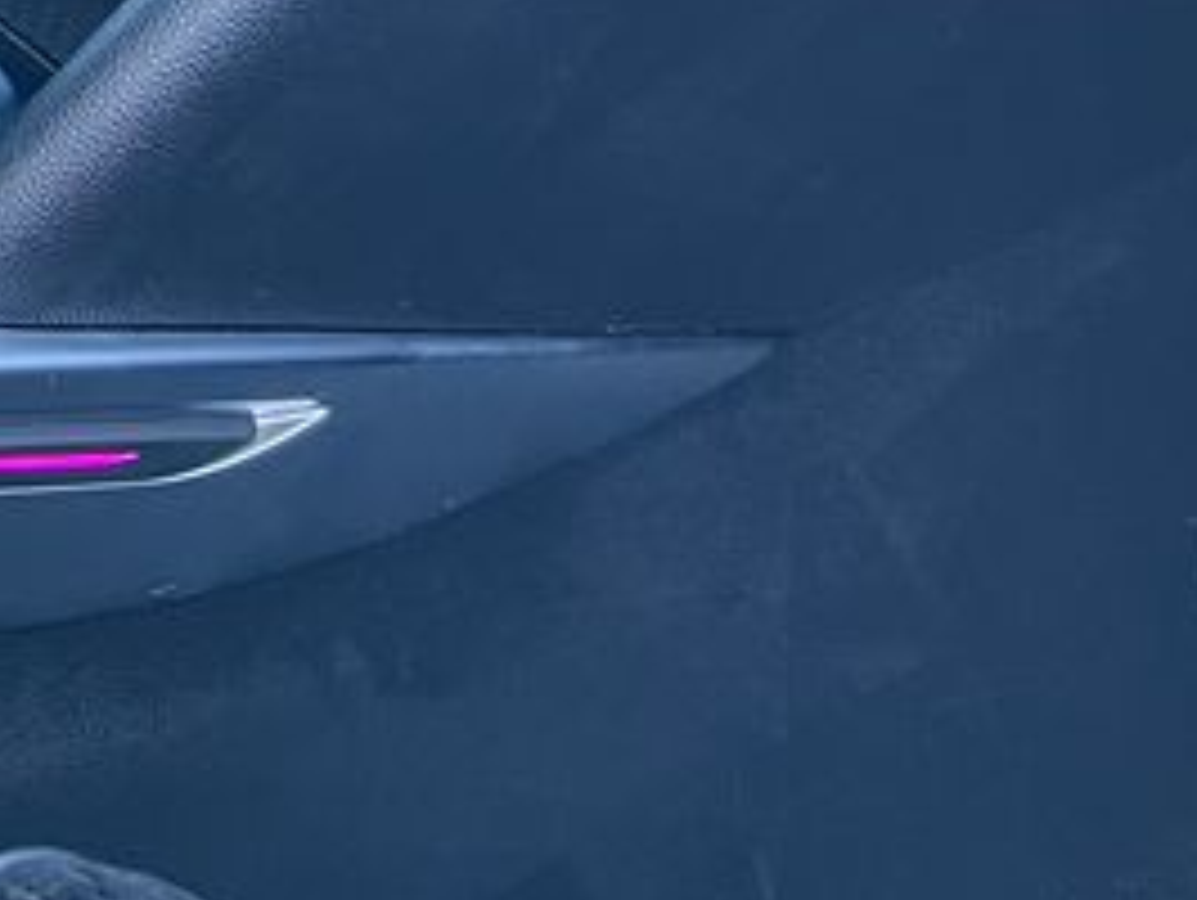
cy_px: -814
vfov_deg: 13.1
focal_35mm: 100
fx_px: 3461
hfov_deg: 16.5
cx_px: -940
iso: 160
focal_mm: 5.7
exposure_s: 1/55
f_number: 1.5
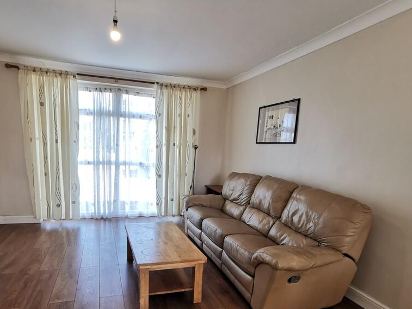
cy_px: 204
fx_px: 274
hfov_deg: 73.8
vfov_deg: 57.7
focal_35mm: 23
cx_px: 193
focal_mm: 2.26
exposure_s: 1/50
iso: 100
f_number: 2.2
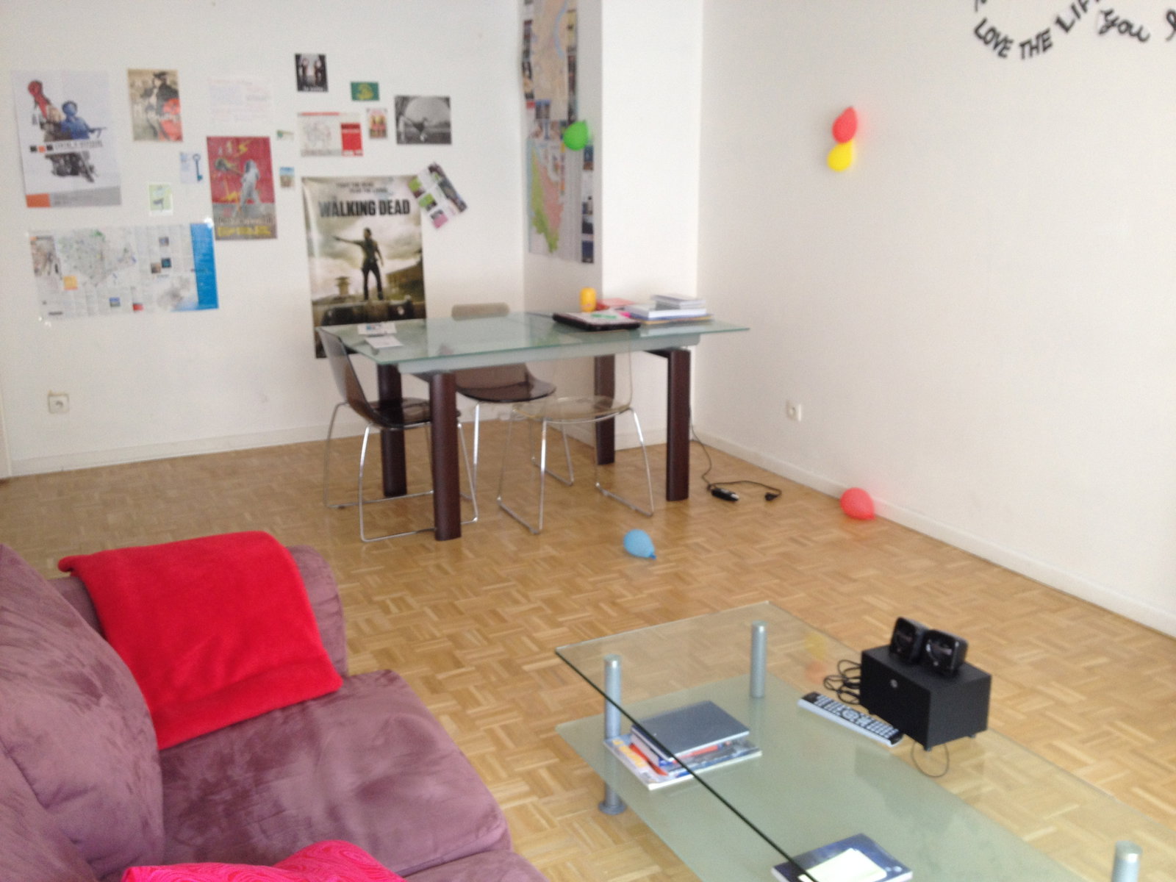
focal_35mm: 35
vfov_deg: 40.7
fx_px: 1189
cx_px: 588
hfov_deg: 52.6
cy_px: 441
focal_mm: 4.28
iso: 80
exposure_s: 1/20
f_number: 2.4
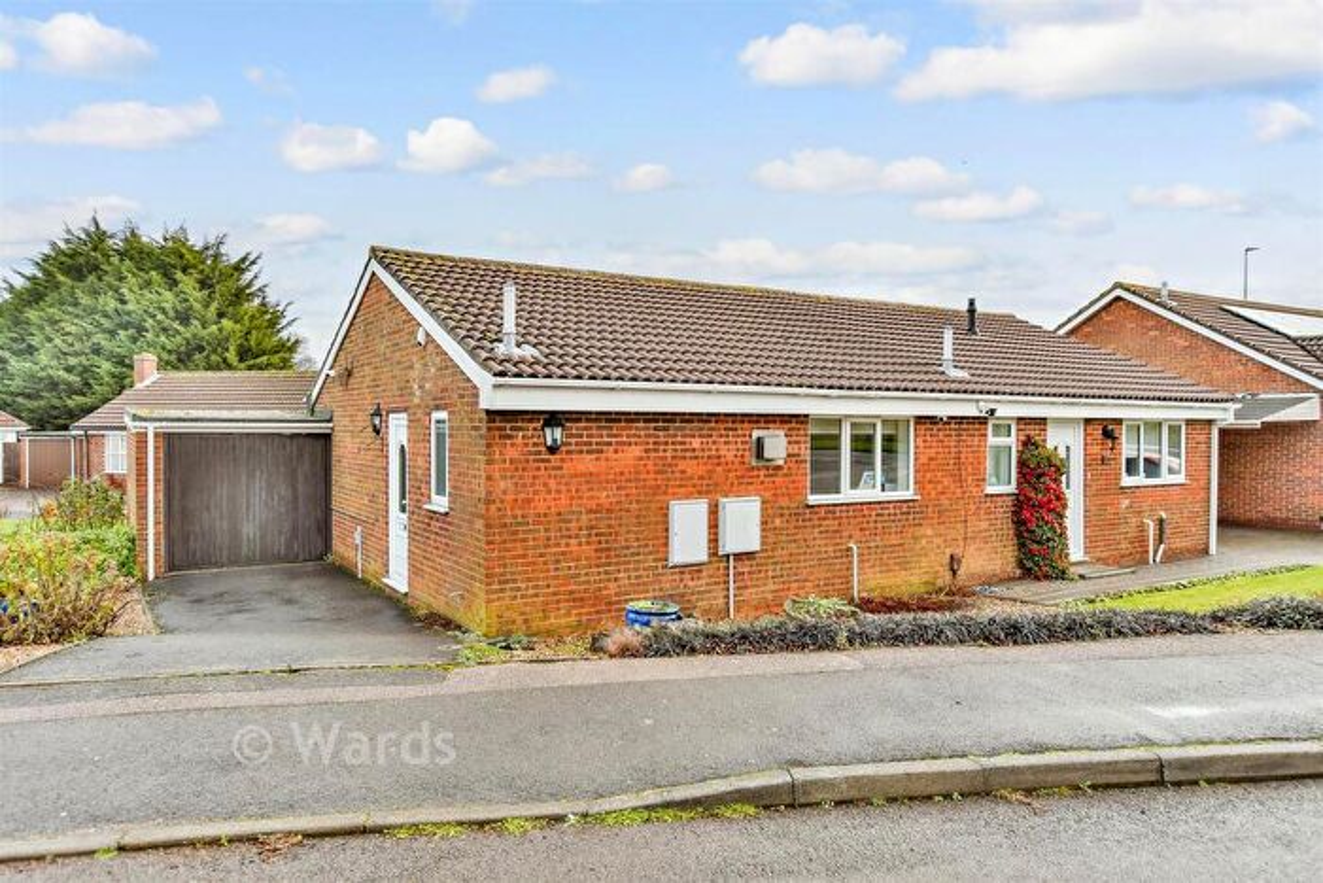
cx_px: 662
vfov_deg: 53.2
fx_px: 882
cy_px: 442
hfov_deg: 73.7
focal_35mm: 24
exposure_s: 1/125
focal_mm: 16
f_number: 5.6
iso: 400
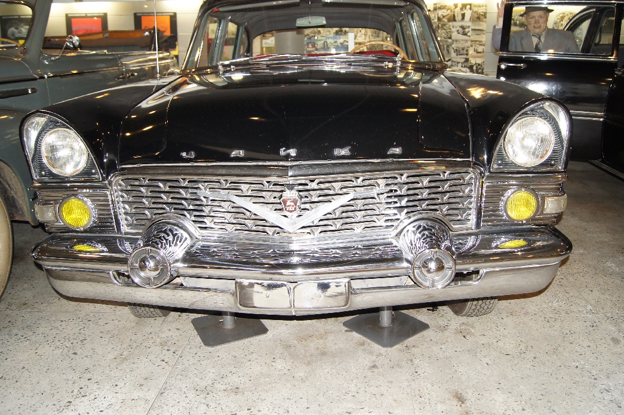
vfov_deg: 42.2
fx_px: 537
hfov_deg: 60.3
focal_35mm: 31
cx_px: 333
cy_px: 186
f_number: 3.5
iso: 400
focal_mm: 18
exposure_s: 1/60
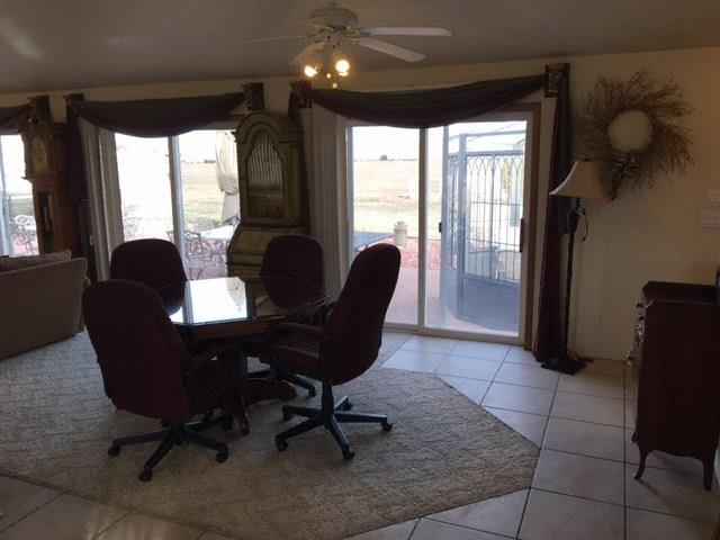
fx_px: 603
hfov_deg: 61.7
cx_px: 360
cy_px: 270
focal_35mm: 29
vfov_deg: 48.2
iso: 40
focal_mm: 4.15
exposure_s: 1/120
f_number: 2.2
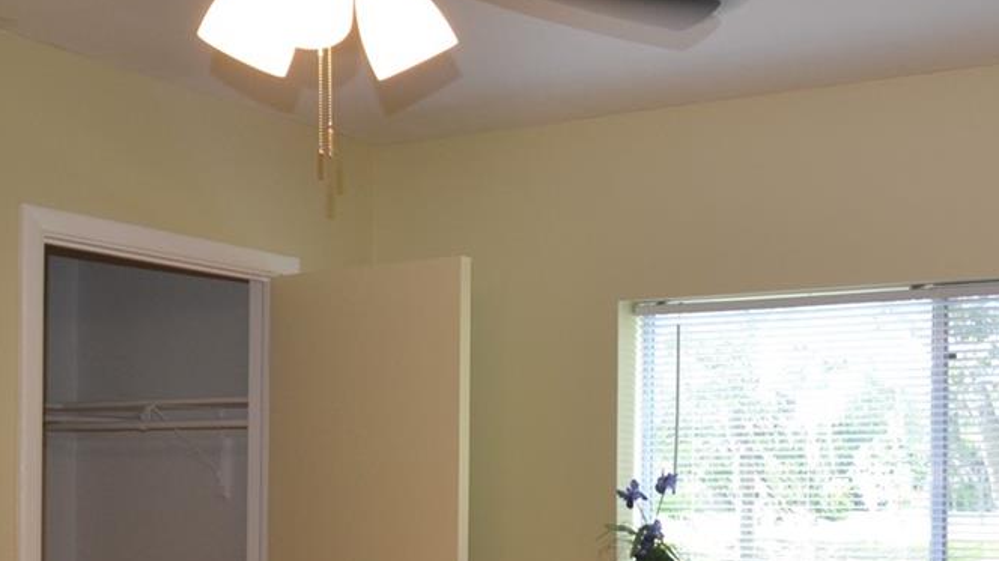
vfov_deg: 22.2
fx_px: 1403
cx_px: 764
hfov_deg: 38.1
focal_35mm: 53
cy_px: 469
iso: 400
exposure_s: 1/60
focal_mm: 14
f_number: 4
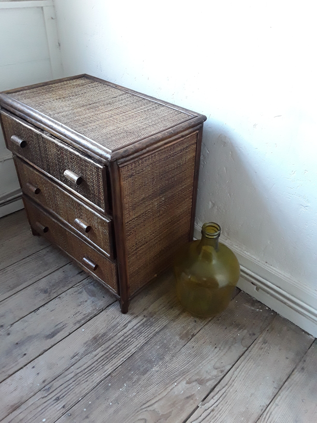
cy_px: 212
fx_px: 330
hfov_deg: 51.4
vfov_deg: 65.3
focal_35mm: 27
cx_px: 158
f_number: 1.9
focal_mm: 2.91
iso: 200
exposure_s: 1/33
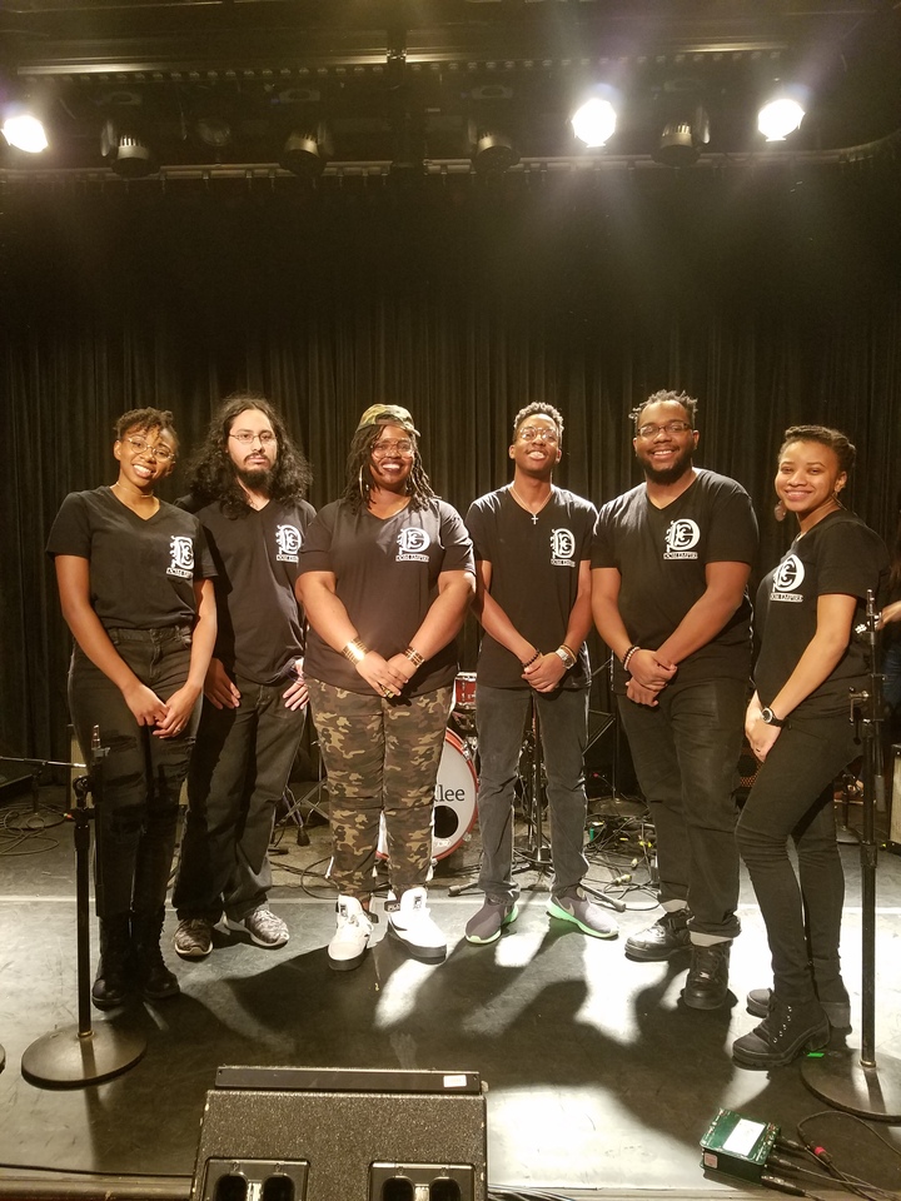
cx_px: 450
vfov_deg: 67.3
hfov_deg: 53.1
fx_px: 902
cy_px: 600
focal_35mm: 26
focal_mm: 4.2
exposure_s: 1/11
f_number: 1.7
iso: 200
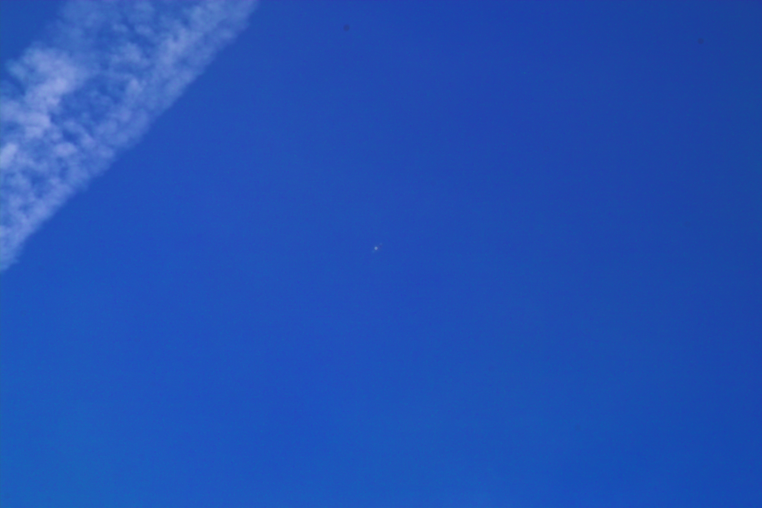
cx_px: 381
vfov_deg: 7.7
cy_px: 254
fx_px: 3789
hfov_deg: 11.5
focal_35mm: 179
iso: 100
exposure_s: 1/350
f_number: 5.6
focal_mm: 105
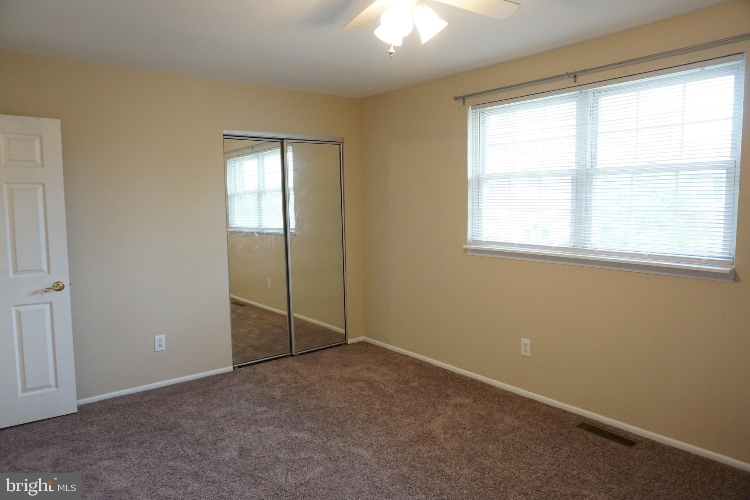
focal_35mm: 24
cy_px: 250
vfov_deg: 53.1
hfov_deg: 73.7
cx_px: 375
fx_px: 500
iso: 2000
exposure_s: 1/160
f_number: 3.5
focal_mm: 16
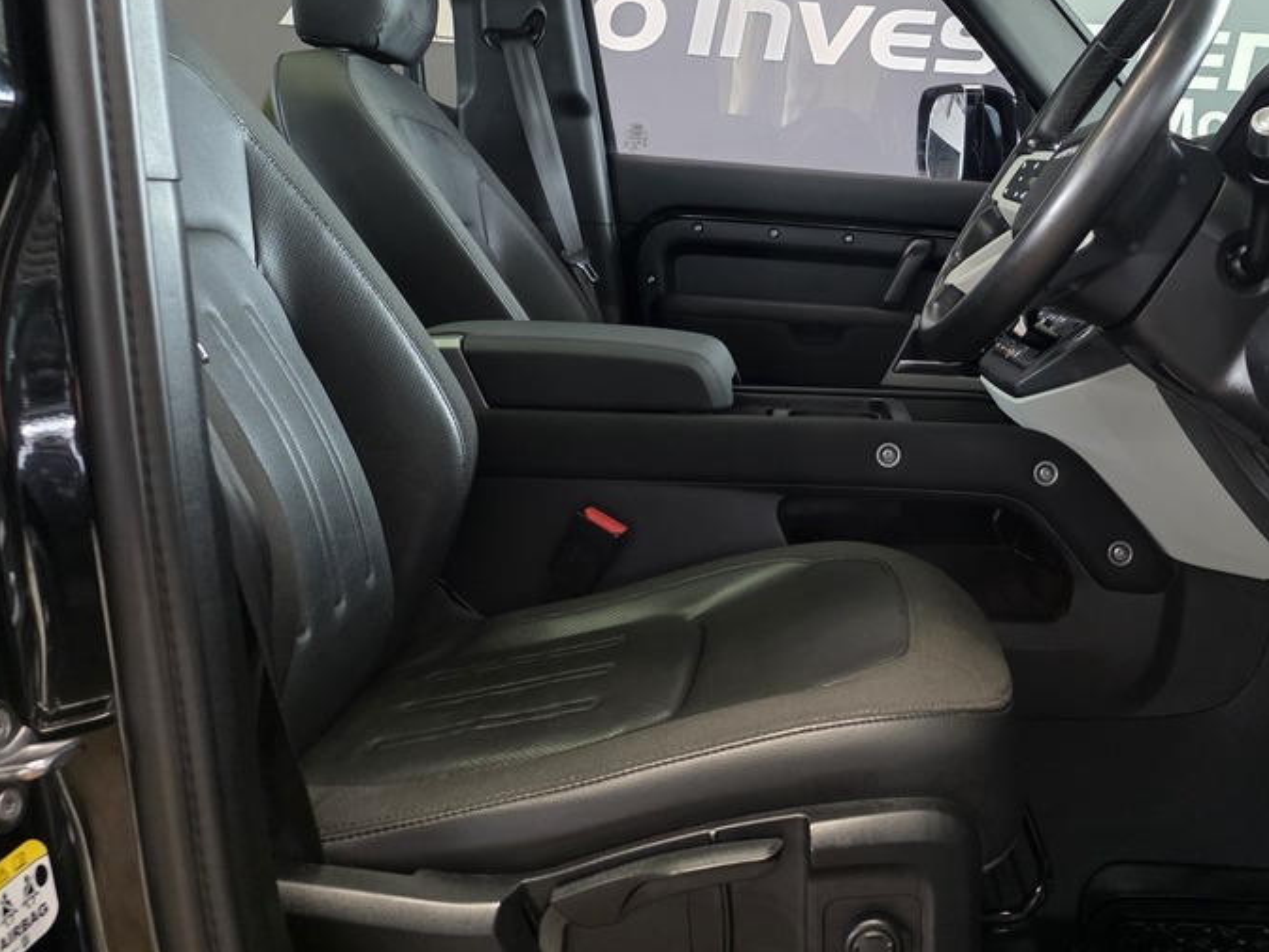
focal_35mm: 35
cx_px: 924
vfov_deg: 40.3
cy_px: 336
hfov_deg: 50.8
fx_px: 1283
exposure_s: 1/100
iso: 1000
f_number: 1.7
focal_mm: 6.25
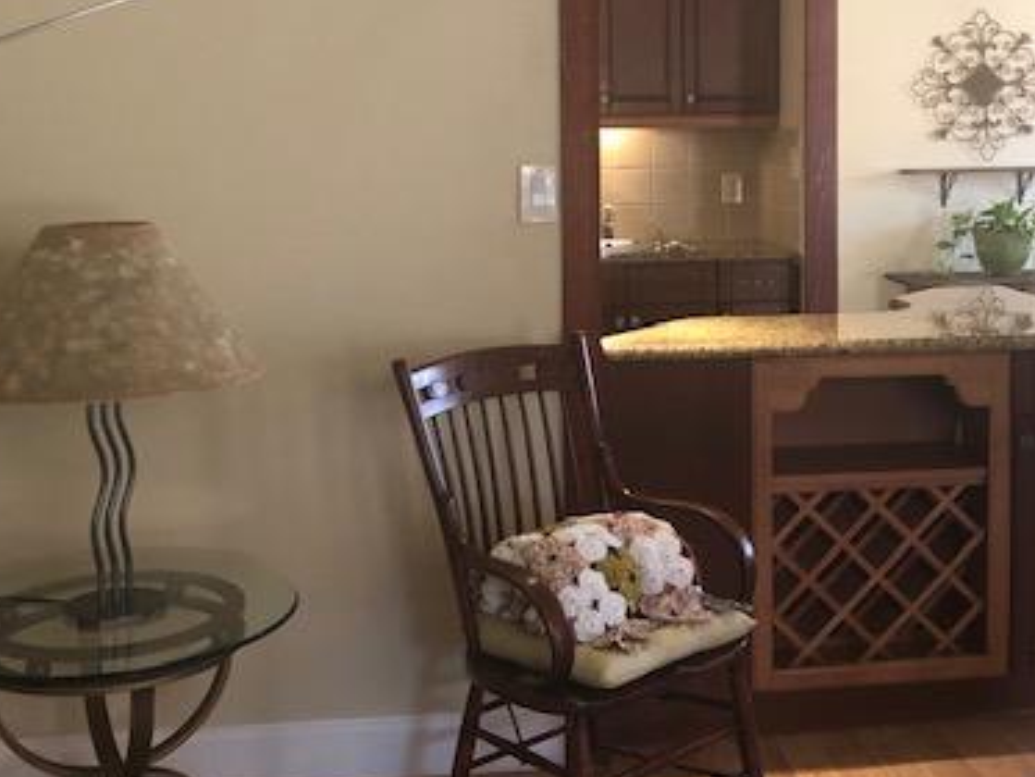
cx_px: 622
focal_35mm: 48
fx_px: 1436
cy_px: 214
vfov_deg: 29.9
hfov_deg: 39.5
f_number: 1.8
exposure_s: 1/15
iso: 40
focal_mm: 3.99
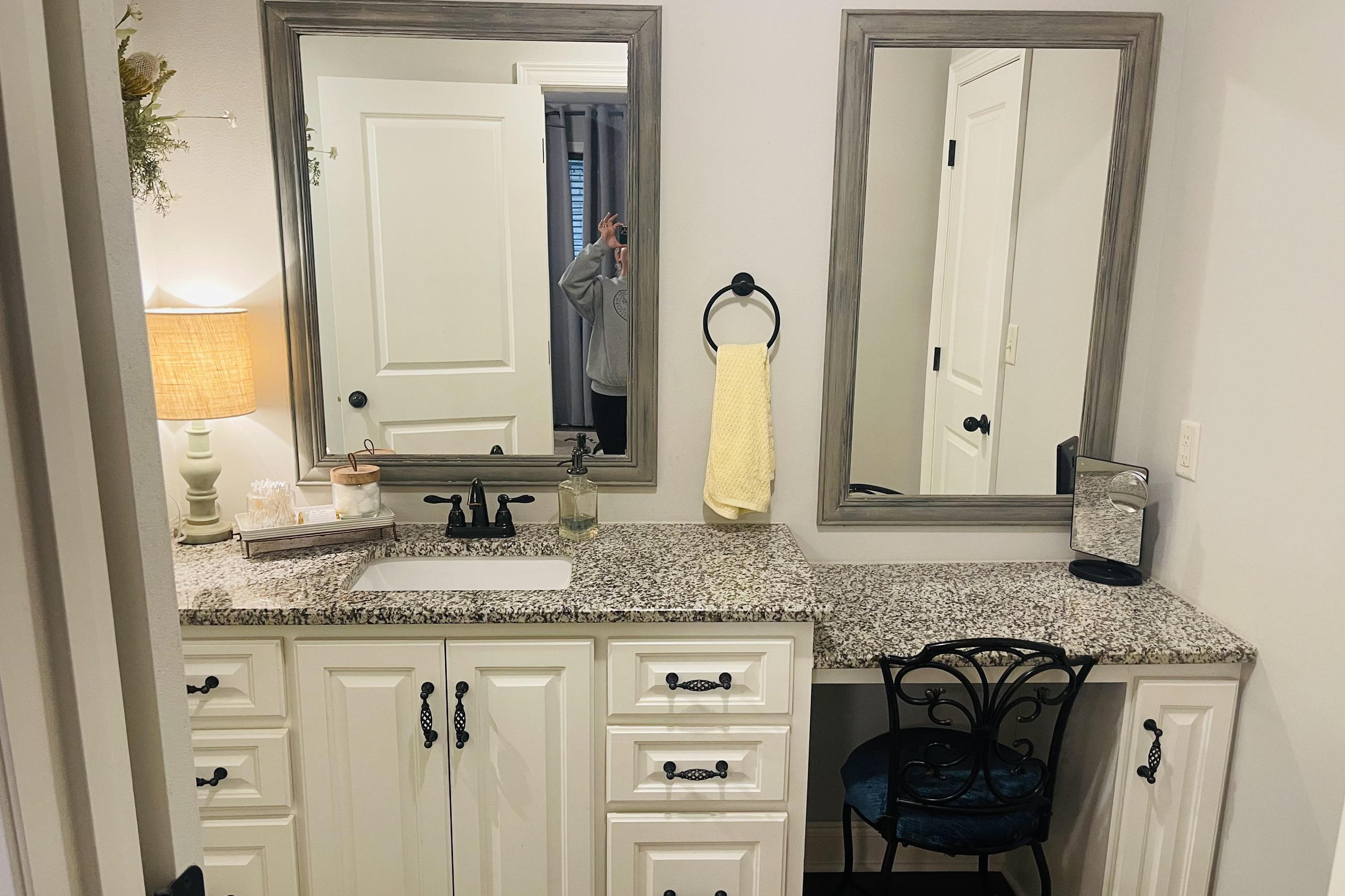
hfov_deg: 67.4
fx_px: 1009
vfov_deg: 47.9
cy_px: 468
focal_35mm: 27
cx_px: 657
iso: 200
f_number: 1.6
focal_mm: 5.1
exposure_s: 1/60
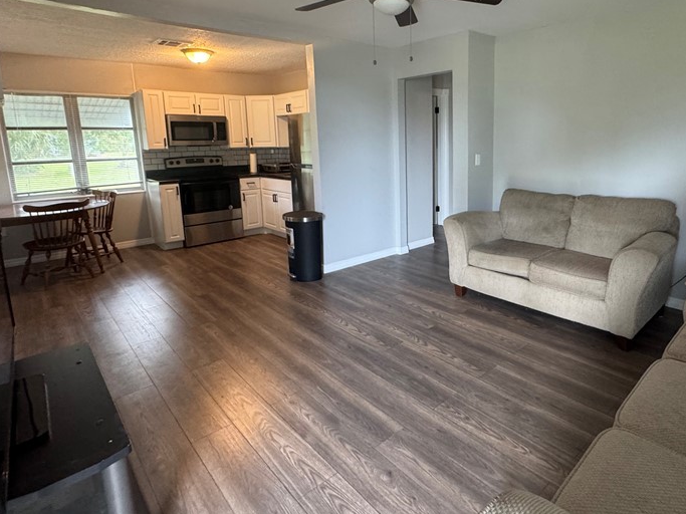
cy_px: 205
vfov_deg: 62.8
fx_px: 416
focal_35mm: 21
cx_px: 412
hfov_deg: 78.1
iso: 500
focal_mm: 2.22
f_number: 2.2
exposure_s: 1/60
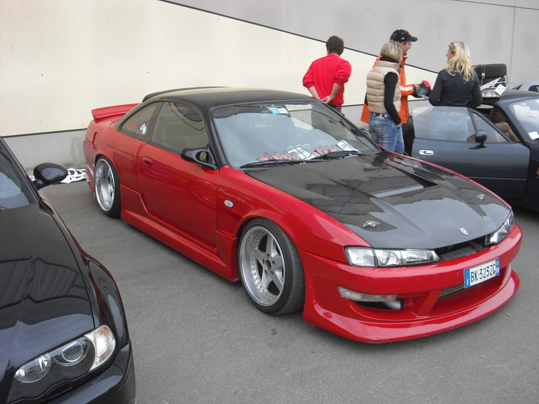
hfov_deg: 49.0
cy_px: 202
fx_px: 592
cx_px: 270
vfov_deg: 37.7
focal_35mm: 38
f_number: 2.8
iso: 100
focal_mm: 6.2
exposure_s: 1/200
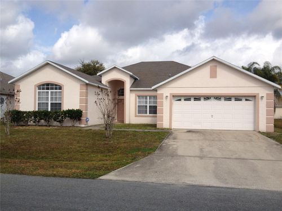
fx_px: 285
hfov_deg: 52.6
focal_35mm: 35
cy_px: 106
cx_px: 141
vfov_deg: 40.7
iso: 50
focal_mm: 4.28
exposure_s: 1/2404
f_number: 2.4
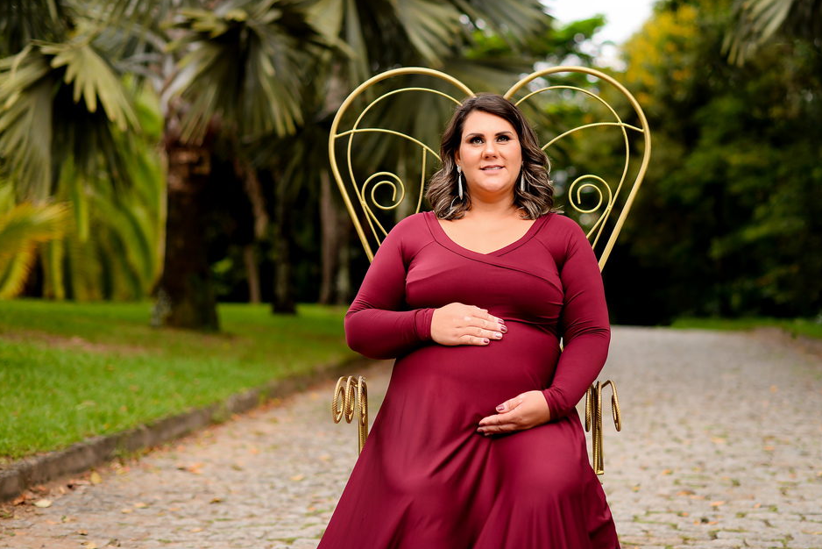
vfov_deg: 21.2
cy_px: 207
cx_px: 459
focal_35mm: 64
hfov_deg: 31.4
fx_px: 1462
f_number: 2
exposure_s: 1/640
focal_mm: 50
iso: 100
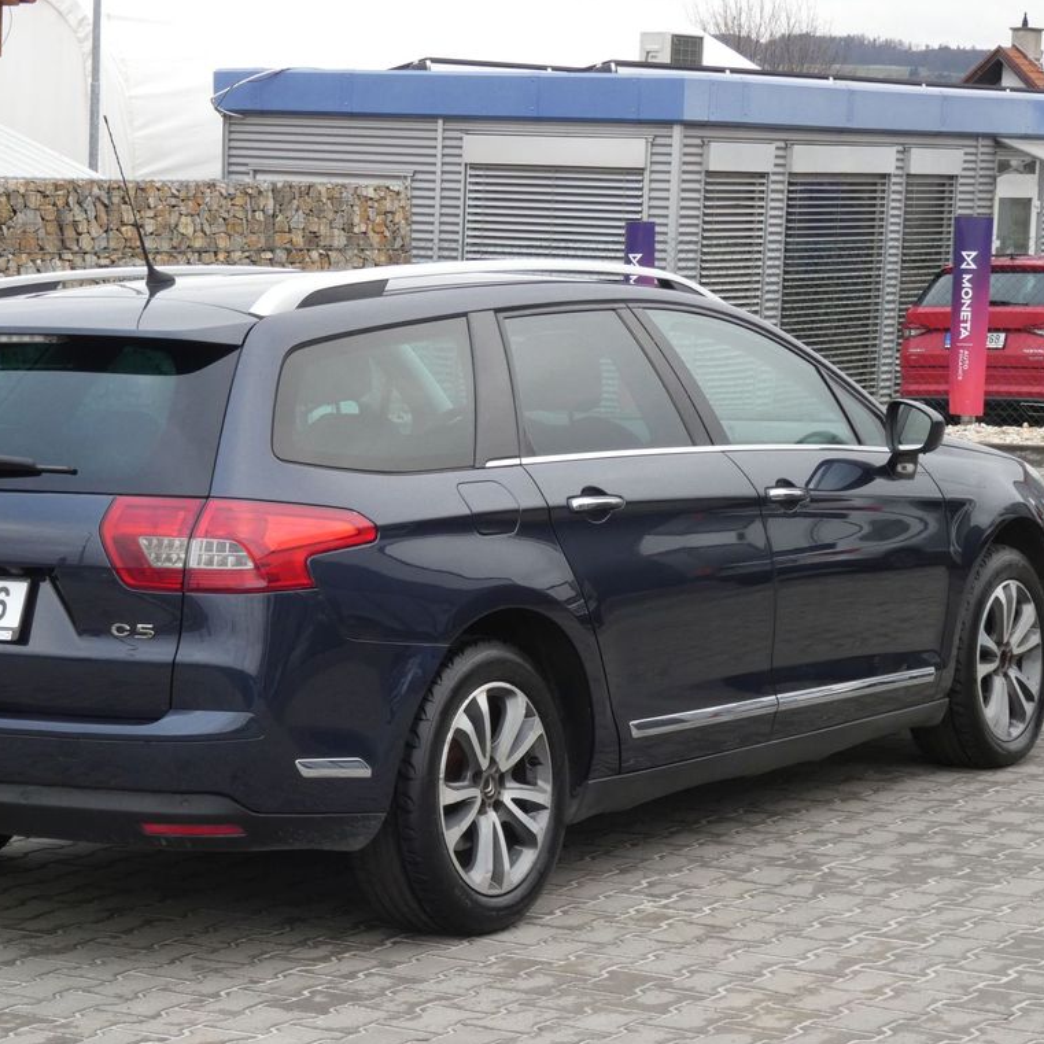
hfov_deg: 18.5
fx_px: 3207
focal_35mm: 94
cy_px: 521
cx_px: 380
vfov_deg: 18.5
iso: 250
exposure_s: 1/80
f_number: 5.6
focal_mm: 14.1
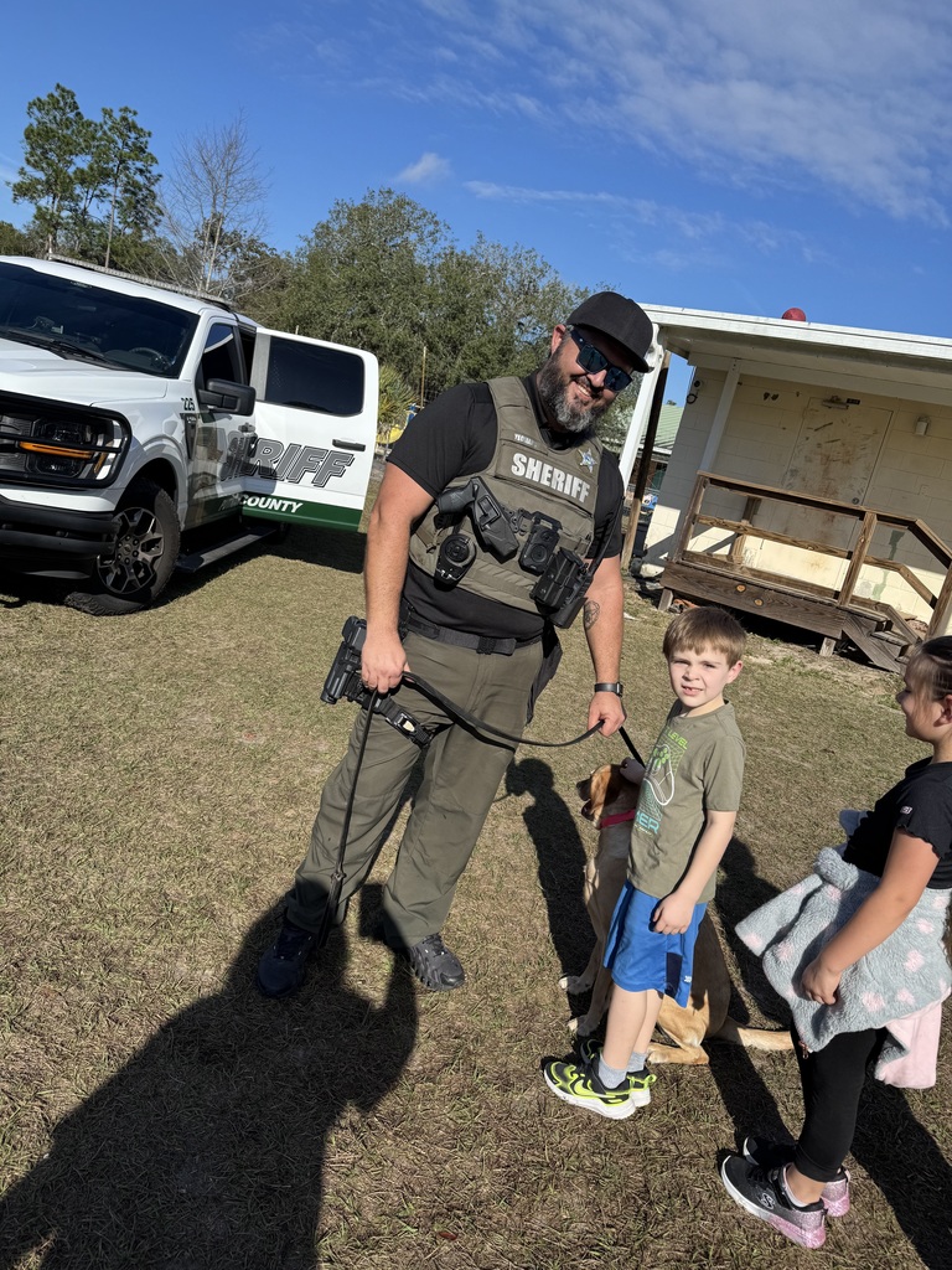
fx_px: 880
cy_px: 635
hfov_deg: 56.8
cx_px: 476
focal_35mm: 24
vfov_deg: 71.6
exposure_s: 1/4950
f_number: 1.78
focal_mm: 6.76
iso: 80
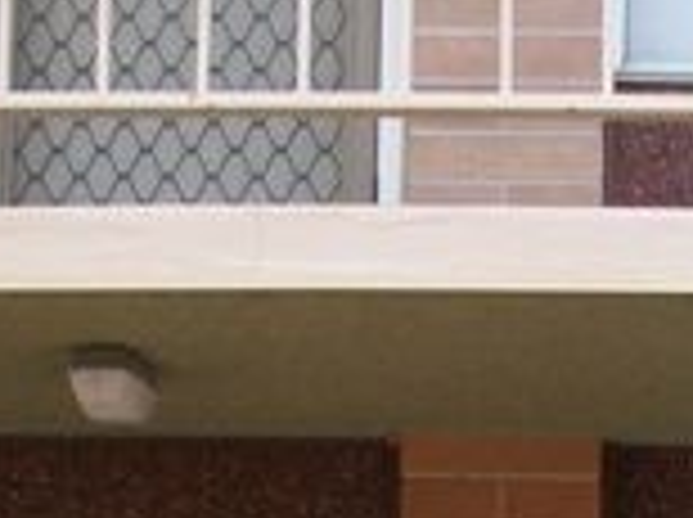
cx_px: 810
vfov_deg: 10.2
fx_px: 2658
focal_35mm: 133
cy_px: 1050
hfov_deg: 14.4
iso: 80
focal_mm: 5.7
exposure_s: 1/198
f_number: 2.9
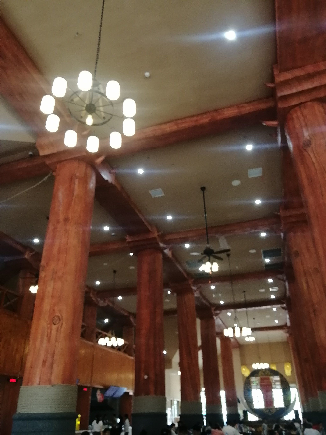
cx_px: 163
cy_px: 218
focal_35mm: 26
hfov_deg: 53.1
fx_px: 327
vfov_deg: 67.3
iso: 125
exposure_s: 1/60.2
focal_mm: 3.62
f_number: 1.8
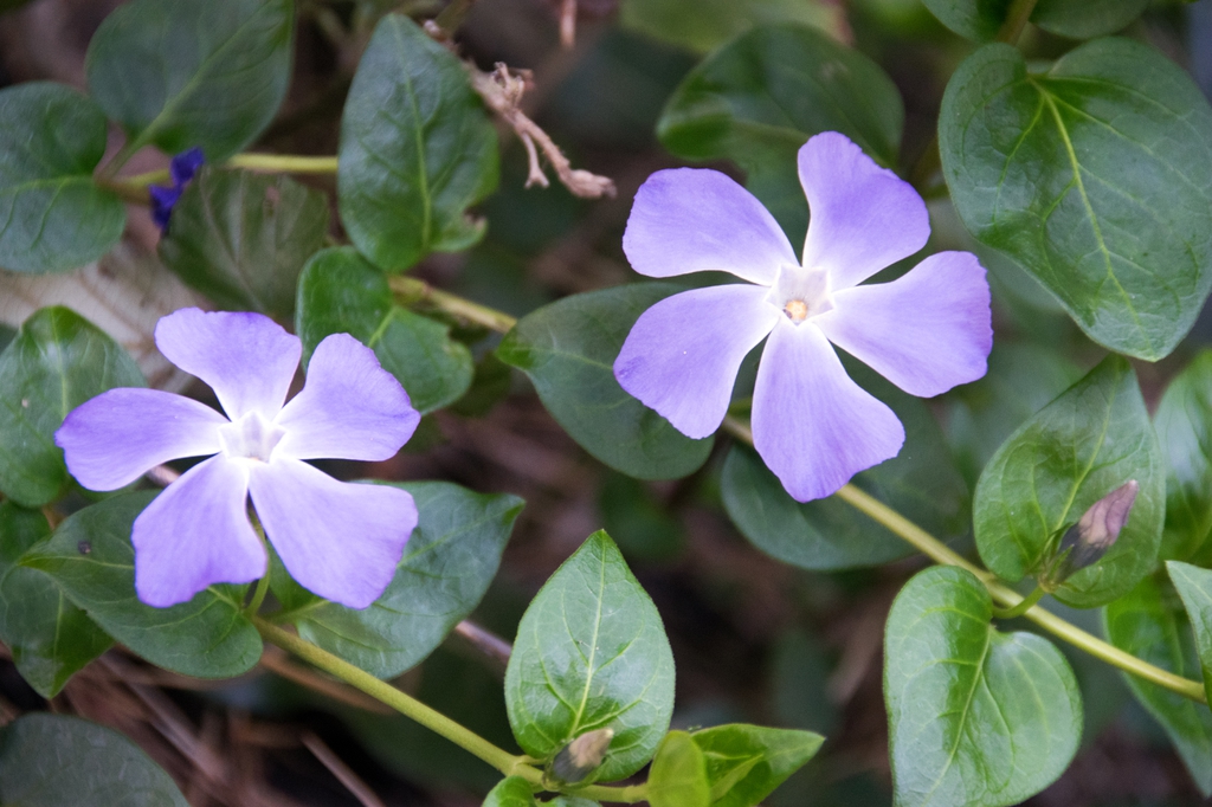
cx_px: 606
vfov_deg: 4.6
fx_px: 10096
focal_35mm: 300
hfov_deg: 6.9
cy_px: 404
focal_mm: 200
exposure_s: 1/125
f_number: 5.6
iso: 1600
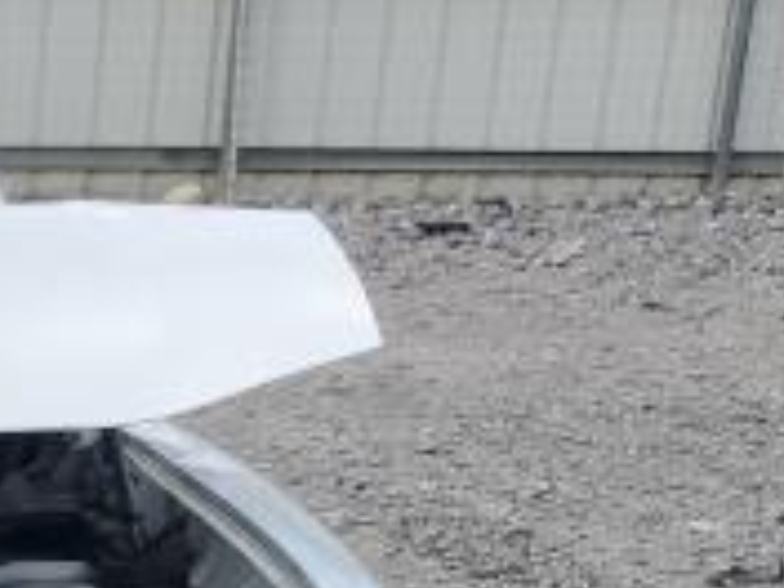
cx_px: -619
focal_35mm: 118
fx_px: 2673
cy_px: 864
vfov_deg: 12.0
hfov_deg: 14.7
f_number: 1.5
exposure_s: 1/1429
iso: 50
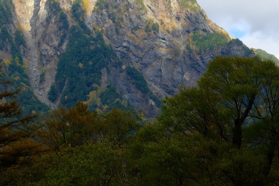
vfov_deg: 13.3
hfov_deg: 19.6
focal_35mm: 103
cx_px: 60
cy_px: 66
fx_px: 798
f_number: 8
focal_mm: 39
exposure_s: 1/200
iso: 320
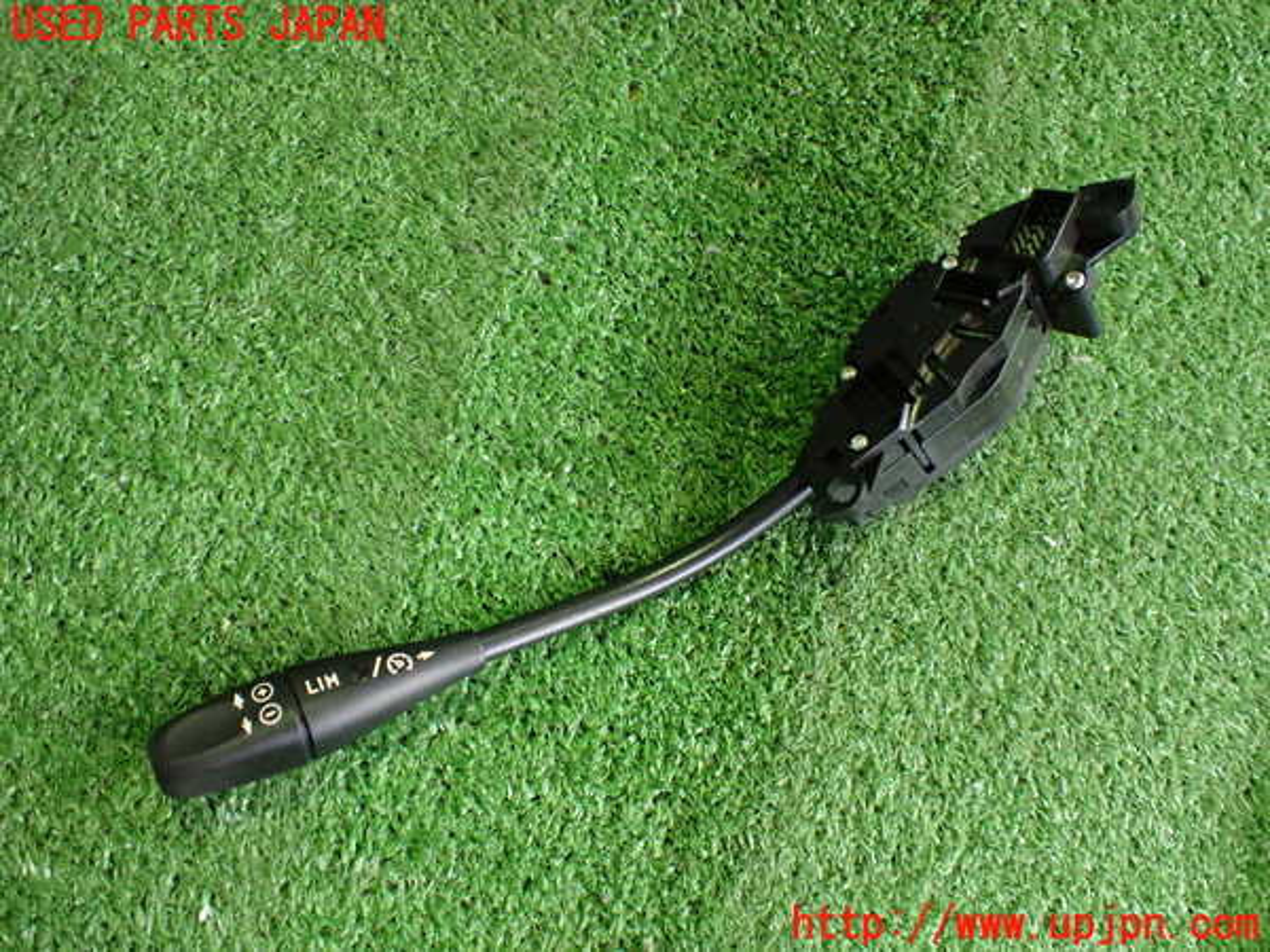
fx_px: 1101
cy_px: 476
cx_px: 635
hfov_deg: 60.0
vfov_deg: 46.8
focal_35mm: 30
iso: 800
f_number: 2.3
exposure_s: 1/80
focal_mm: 5.4
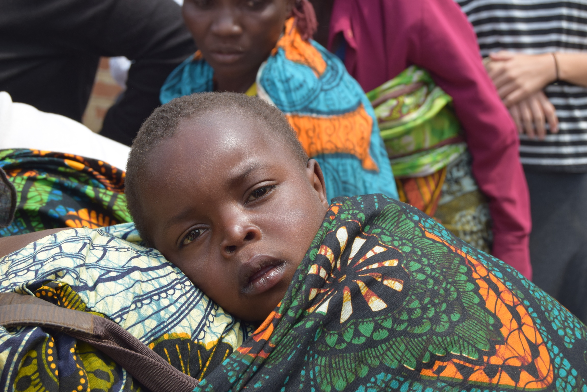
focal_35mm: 82
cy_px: 196
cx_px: 294
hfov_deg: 24.6
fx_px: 1345
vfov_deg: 16.6
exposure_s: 1/250
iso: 250
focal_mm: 55
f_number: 8
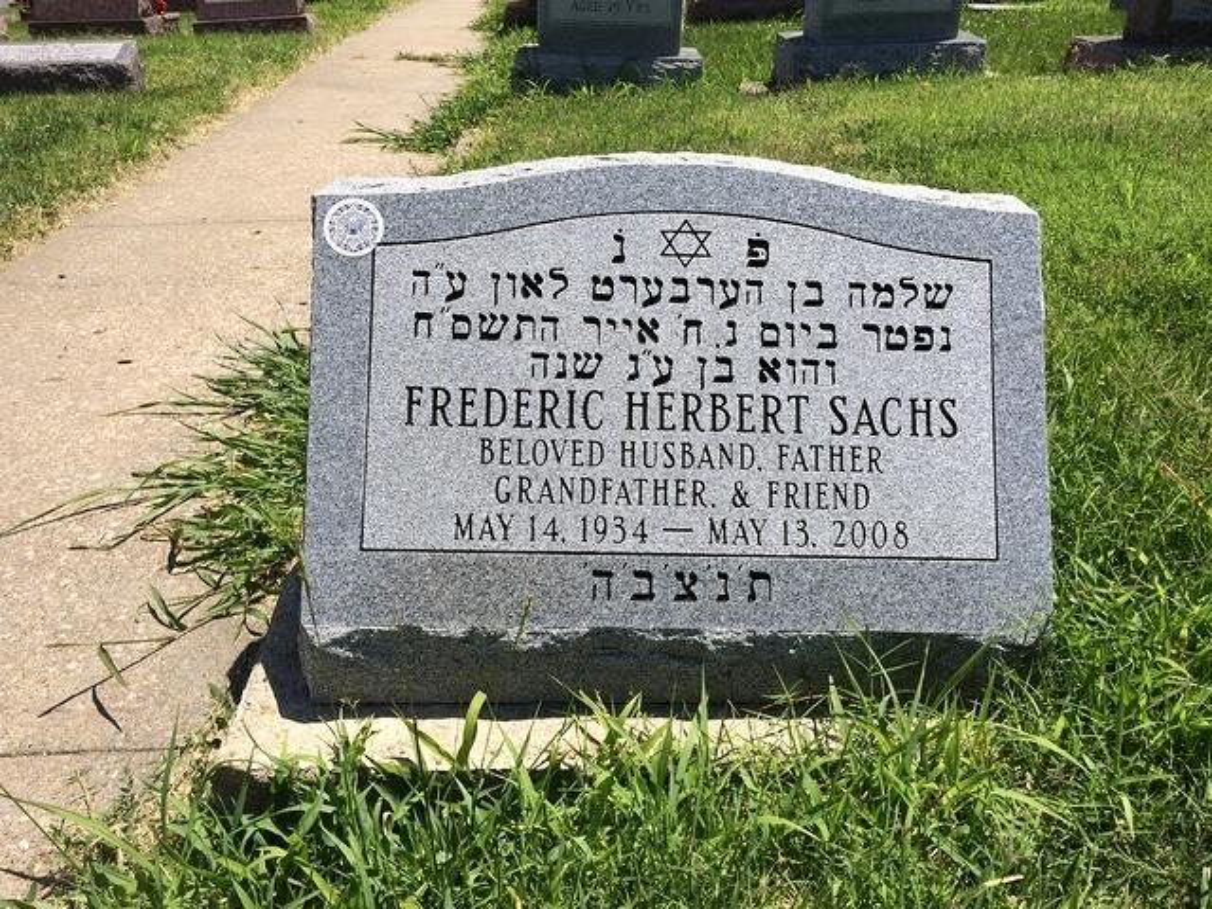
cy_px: 454
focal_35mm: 30
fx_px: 1050
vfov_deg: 46.8
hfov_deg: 60.0
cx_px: 606
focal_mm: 4.12
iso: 32
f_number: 2.2
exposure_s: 1/2564
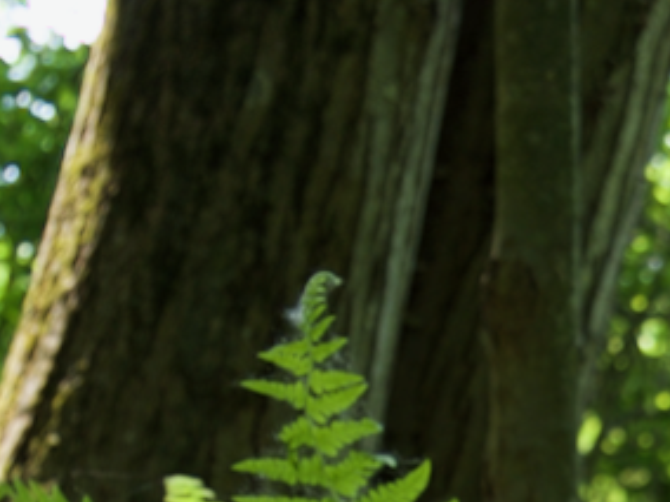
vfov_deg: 8.0
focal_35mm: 180
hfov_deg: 10.7
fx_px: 3484
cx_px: 894
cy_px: 839
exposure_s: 1/100
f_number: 4.1
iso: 200
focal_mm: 20
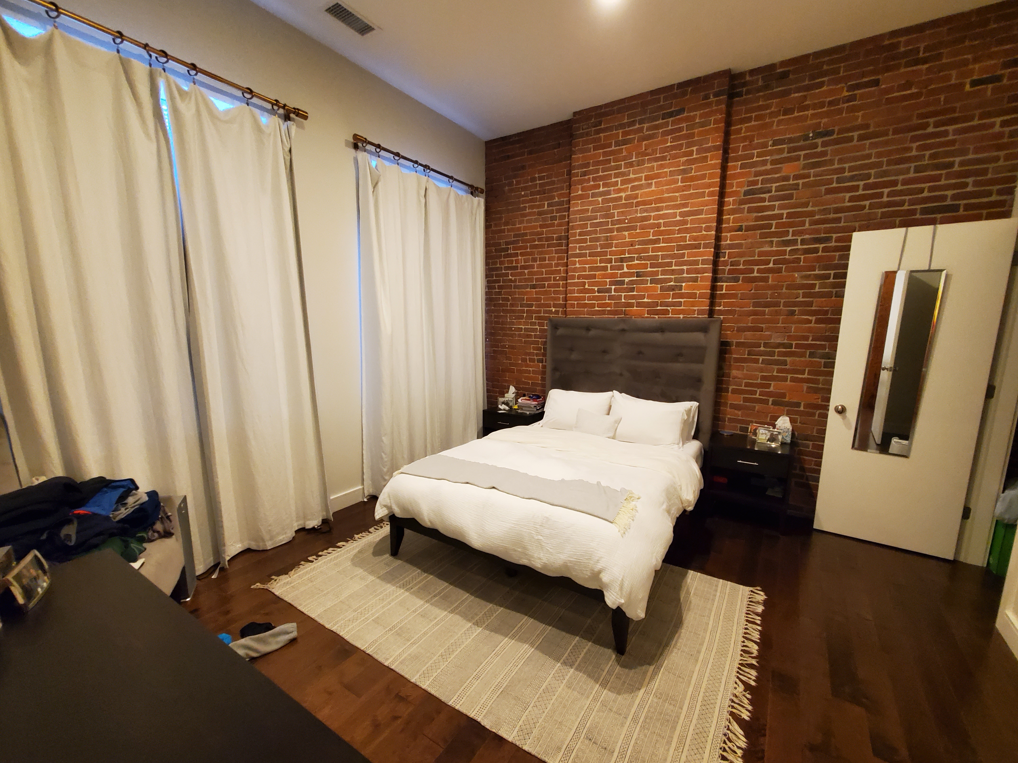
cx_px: 509
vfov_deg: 85.6
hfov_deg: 102.1
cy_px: 394
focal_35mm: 14
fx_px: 412
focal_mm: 1.8
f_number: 2.2
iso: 800
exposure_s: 1/29
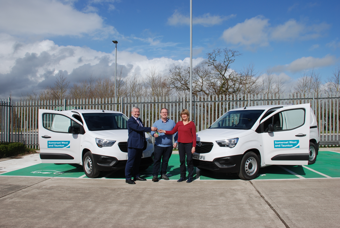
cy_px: 114
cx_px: 170
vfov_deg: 48.1
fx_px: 256
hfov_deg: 67.3
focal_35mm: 27
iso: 100
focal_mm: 18
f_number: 9
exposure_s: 1/320
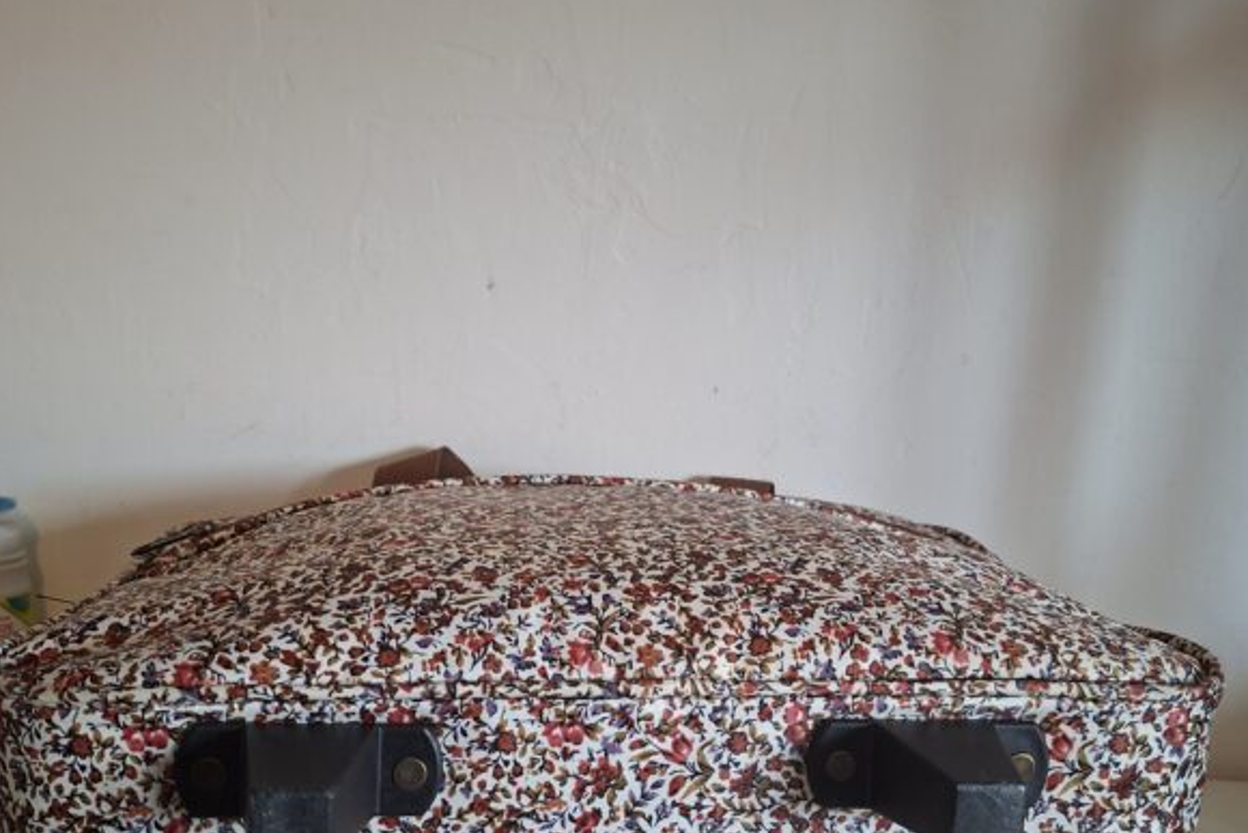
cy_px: 575
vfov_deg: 39.4
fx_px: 1144
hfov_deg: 57.2
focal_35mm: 33
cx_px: 624
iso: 320
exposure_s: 1/50
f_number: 1.8
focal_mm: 5.54
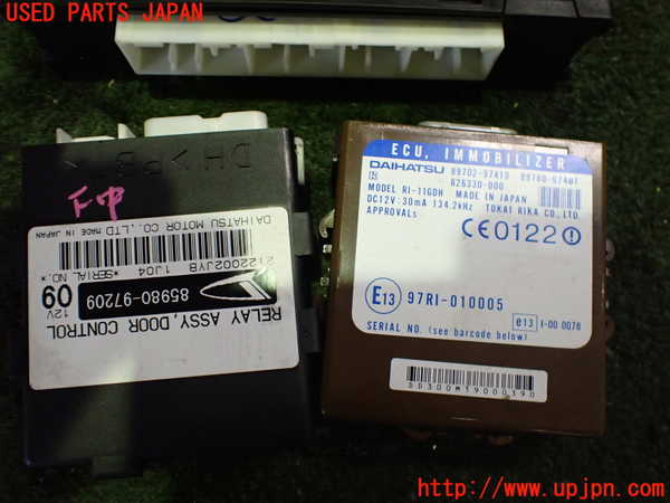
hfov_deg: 60.0
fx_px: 581
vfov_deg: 46.8
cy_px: 252
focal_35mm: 30
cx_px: 335
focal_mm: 5.4
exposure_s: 1/80
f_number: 2.3
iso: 800
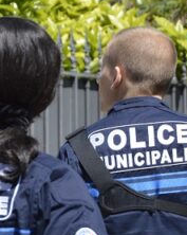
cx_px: 85
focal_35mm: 259
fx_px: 1796
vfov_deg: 7.5
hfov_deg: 6.0
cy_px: 164
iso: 180
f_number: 5.6
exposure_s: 1/500
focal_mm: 85
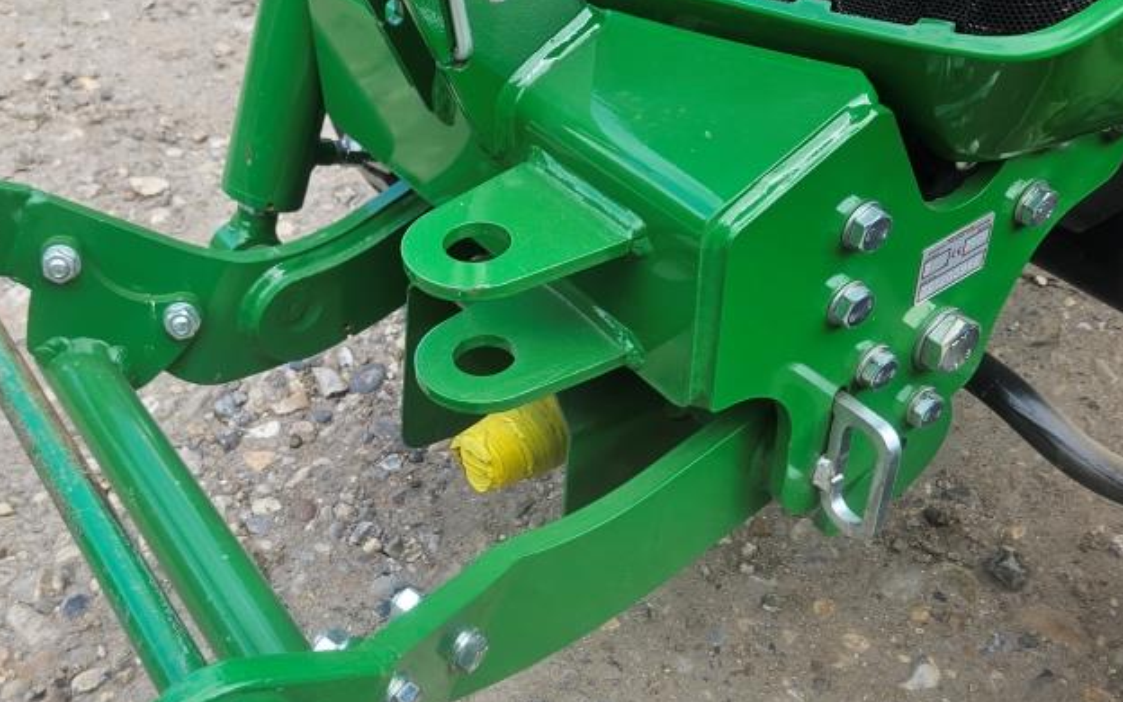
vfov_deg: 31.9
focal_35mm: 40
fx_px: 1224
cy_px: 421
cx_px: 446
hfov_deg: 49.0
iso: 25
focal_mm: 5.4
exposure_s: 1/316
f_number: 1.8
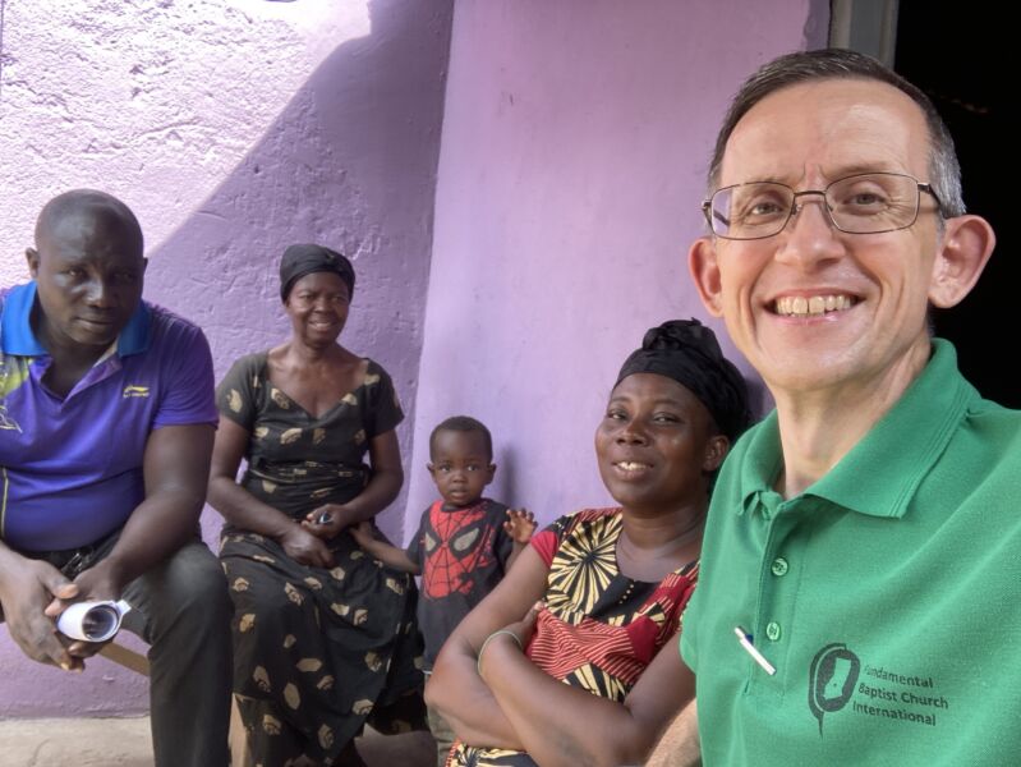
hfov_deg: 56.8
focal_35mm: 32
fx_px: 944
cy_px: 384
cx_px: 510
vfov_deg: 44.2
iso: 50
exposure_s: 1/121
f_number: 2.2
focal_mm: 2.87
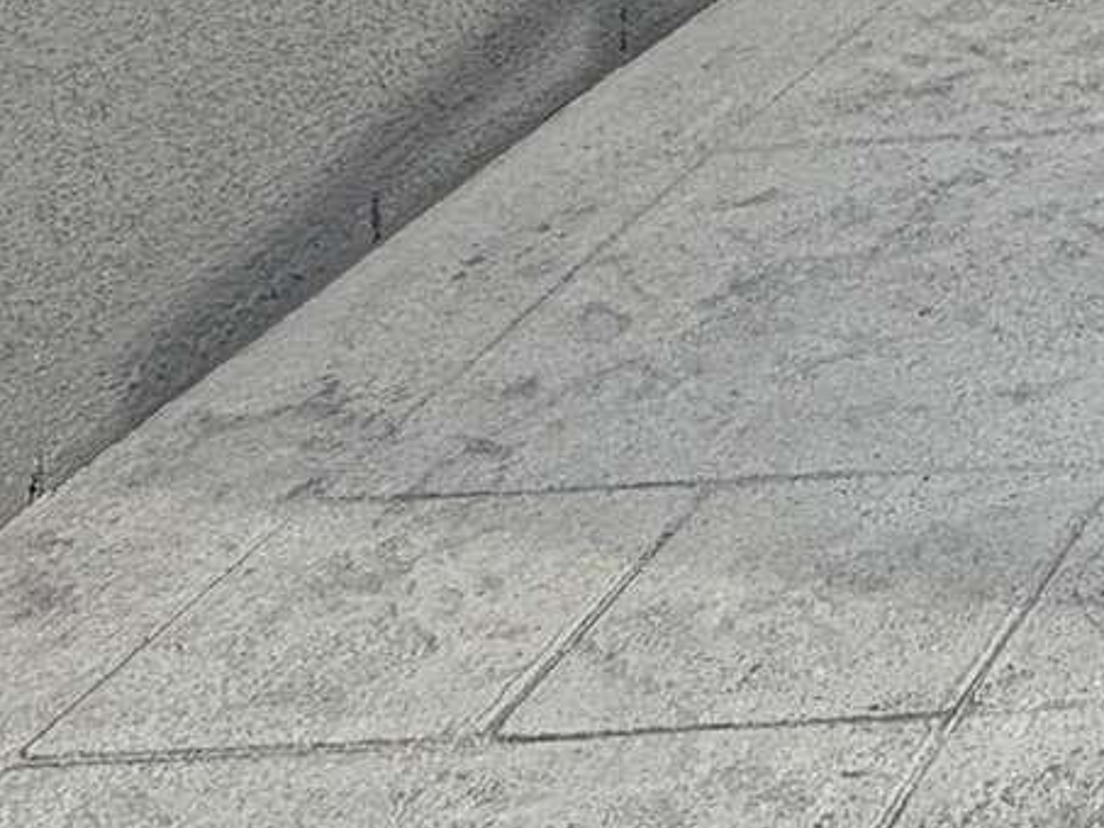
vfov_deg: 12.5
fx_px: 3031
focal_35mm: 95
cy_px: -1101
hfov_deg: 16.2
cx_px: 2179
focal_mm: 2.22
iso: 40
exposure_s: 1/770
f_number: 2.2
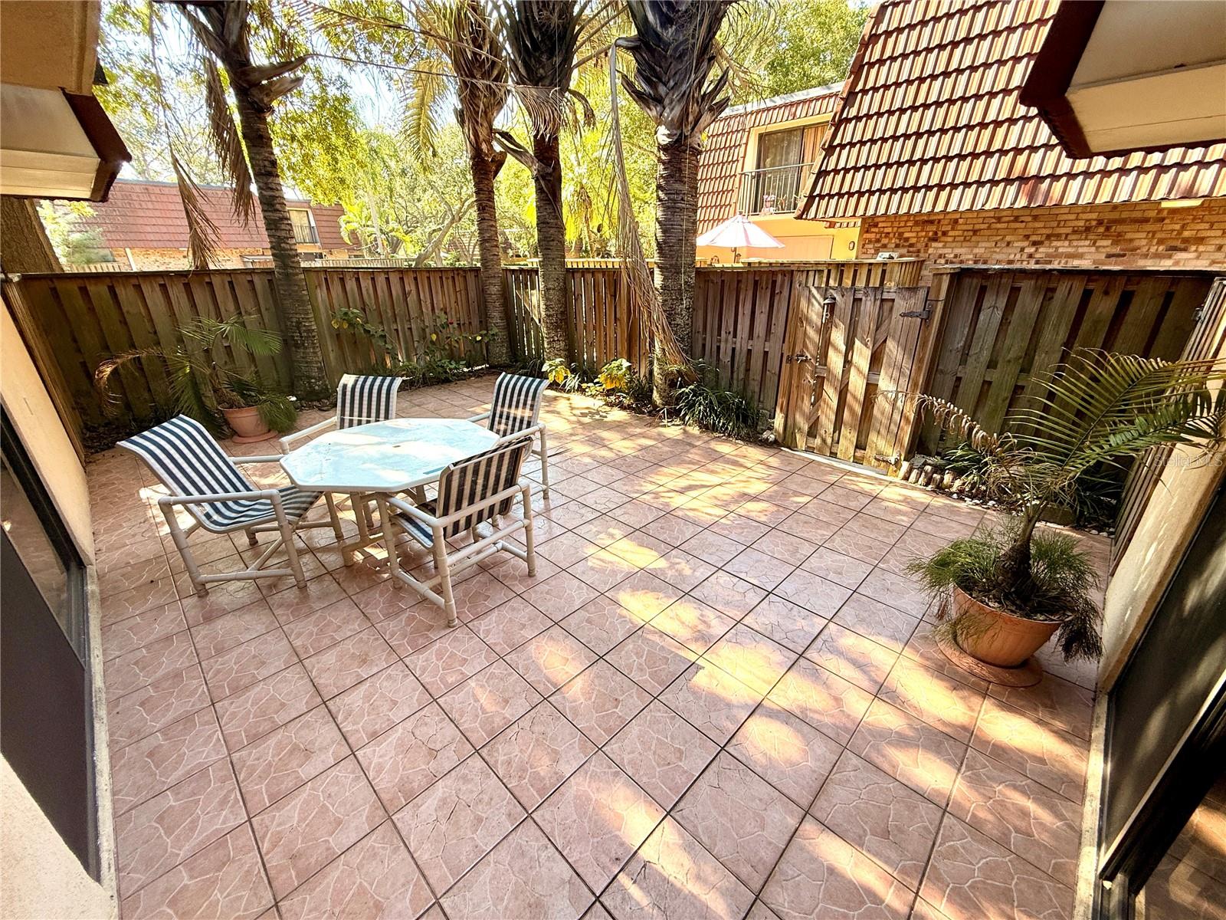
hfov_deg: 102.1
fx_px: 496
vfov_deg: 85.7
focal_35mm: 14
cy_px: 460
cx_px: 613
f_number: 2.2
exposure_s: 1/156
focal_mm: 2.22
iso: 64
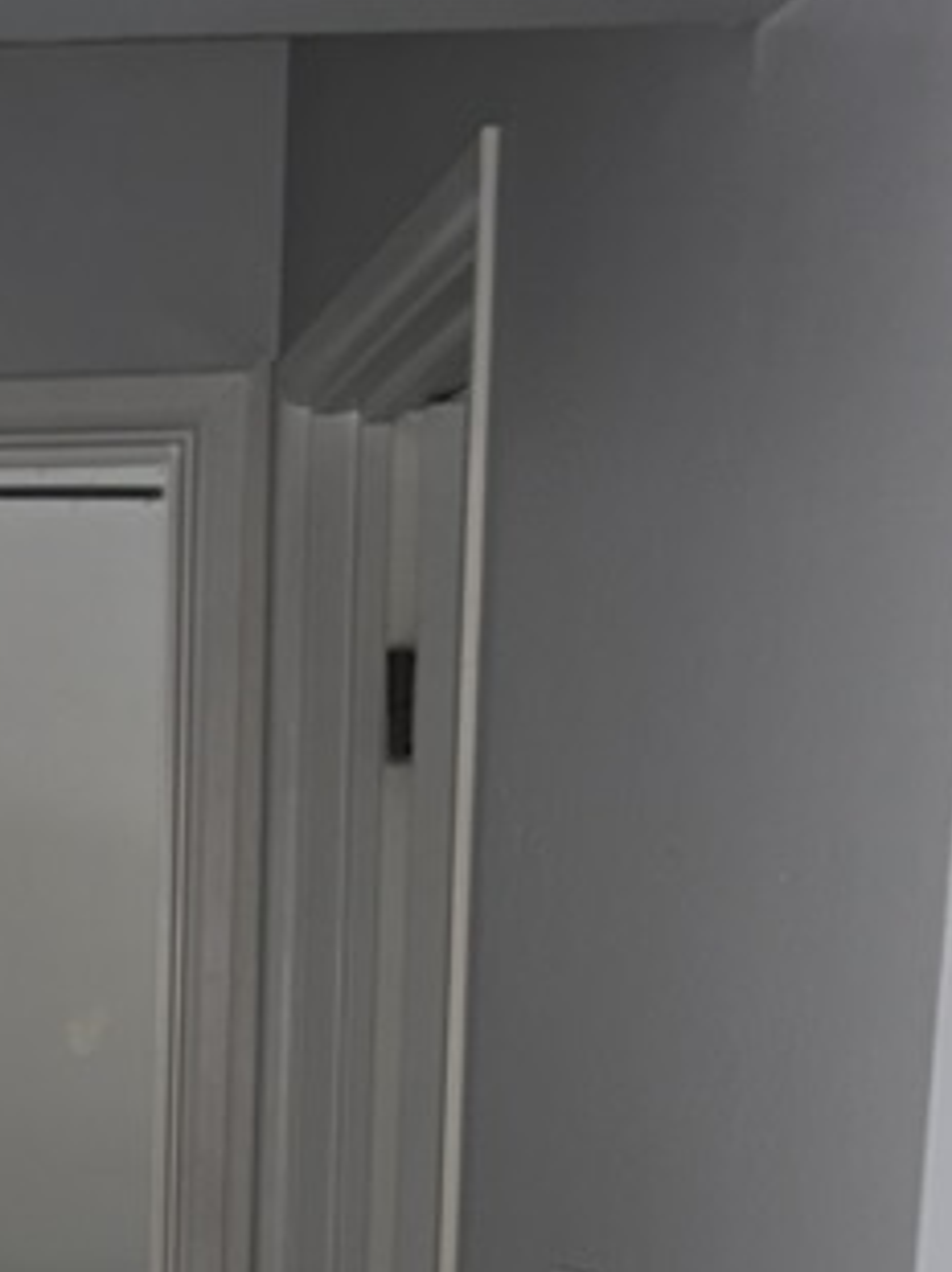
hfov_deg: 16.1
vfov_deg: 20.2
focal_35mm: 86
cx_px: -336
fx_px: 3158
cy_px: 1805
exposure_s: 1/4
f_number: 1.6
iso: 64
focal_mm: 5.96
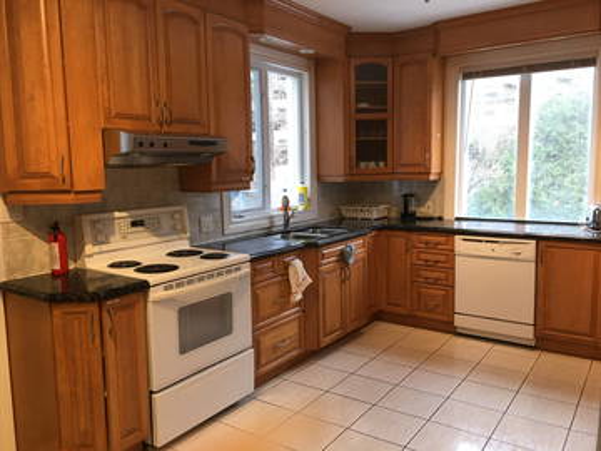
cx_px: 300
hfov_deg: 61.7
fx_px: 503
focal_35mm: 29
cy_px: 226
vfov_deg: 48.2
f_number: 2.2
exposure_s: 1/15
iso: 40
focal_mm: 4.15
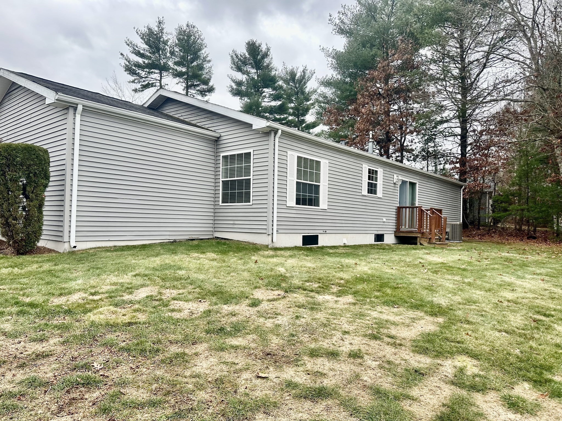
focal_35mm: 24
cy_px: 210
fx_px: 390
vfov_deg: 56.8
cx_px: 281
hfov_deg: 71.6
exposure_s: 1/258
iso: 80
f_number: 1.78
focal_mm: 6.86
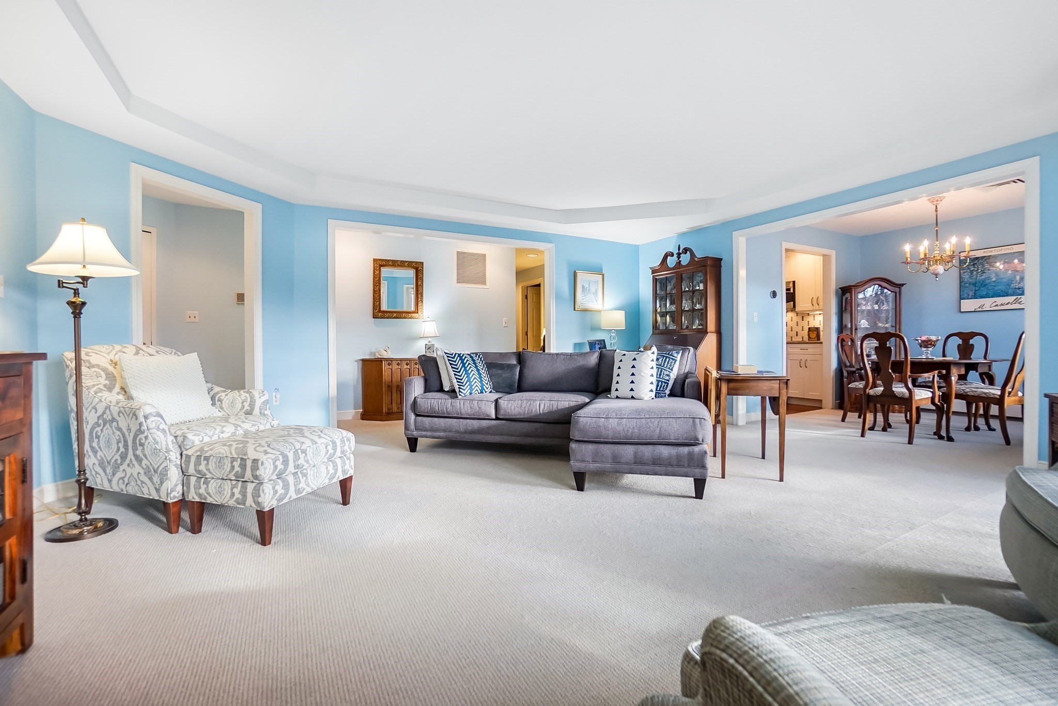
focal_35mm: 15
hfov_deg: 100.4
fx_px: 441
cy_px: 353
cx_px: 529
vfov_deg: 77.4
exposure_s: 1/25
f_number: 4
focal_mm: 10
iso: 500
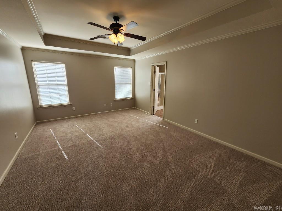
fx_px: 106
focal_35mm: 13
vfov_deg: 89.9
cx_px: 141
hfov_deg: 106.2
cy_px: 106
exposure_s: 1/120
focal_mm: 2.2
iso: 100
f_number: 2.2
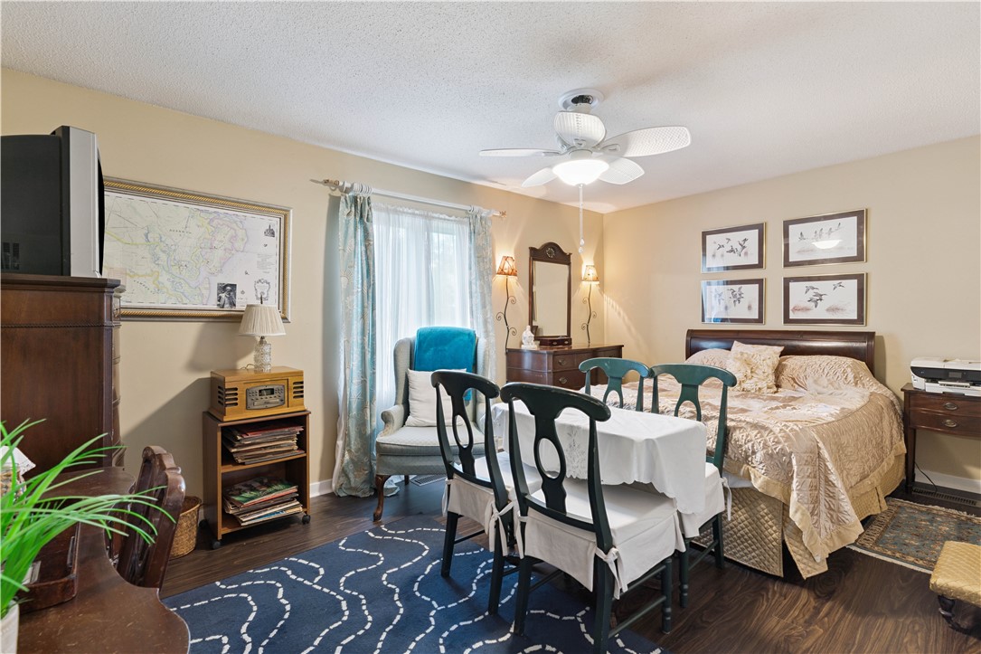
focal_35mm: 17
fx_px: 463
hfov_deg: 93.3
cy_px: 327
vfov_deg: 70.4
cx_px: 490
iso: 250
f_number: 8
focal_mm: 17
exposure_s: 1/2.5
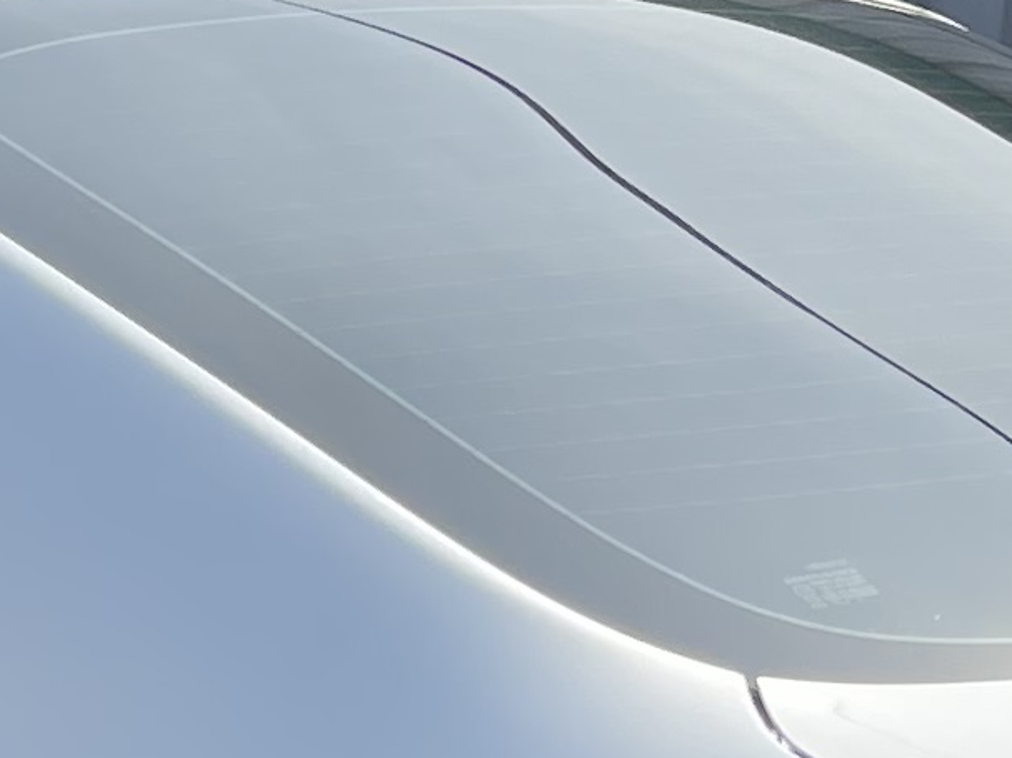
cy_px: 1494
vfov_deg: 8.5
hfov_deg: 11.8
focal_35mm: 166
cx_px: -57
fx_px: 4852
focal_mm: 5.1
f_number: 1.6
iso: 32
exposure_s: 1/1821
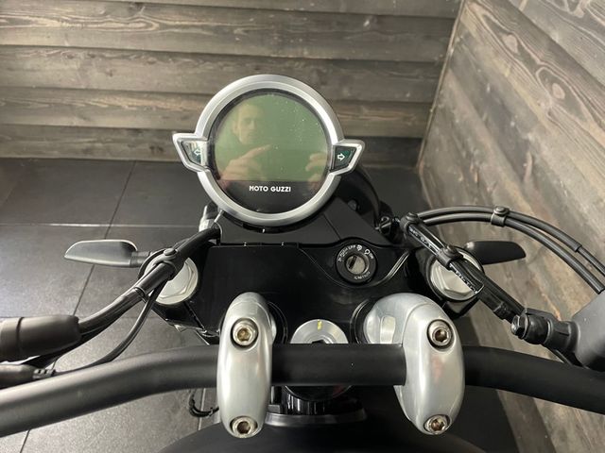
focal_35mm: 26
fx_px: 454
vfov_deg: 53.1
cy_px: 226
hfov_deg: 67.3
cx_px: 302
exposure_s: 1/33
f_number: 1.6
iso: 400
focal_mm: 4.2
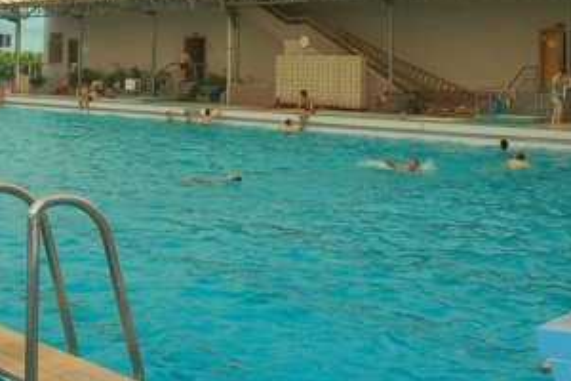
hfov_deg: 35.0
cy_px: 36
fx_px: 888
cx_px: 150
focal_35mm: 56
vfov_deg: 23.5
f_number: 11
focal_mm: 14
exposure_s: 1/25
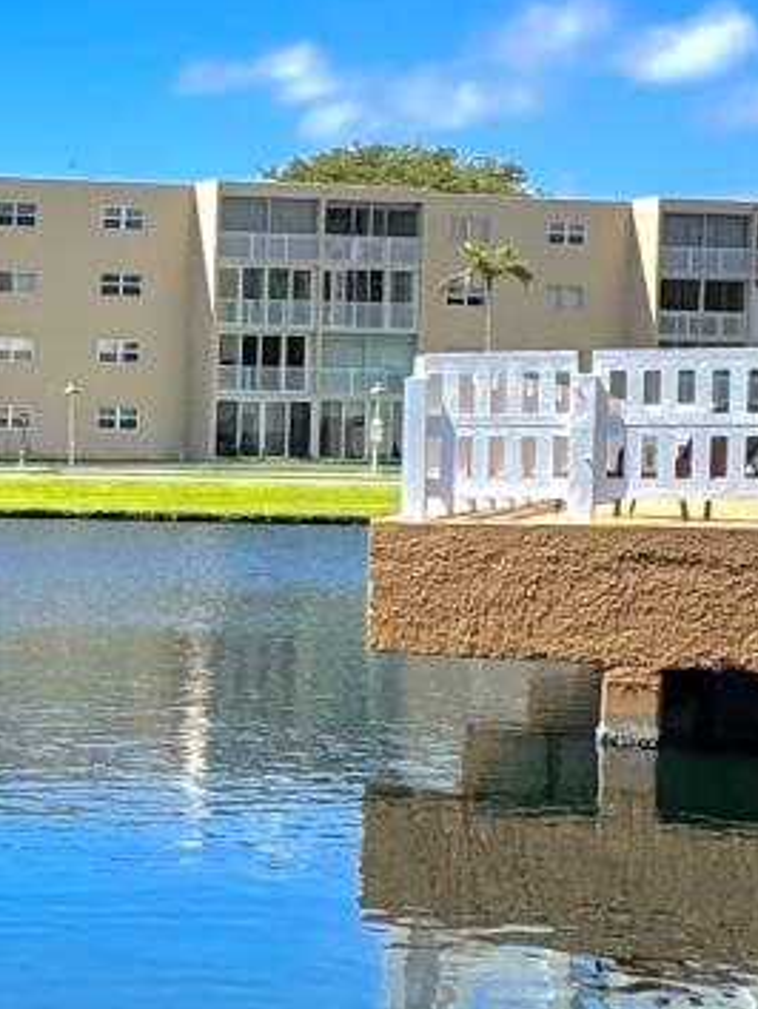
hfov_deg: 15.9
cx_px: -601
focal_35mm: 79
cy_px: 556
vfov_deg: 24.7
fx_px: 2304
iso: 50
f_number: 2.2
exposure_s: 1/1789
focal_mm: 2.22
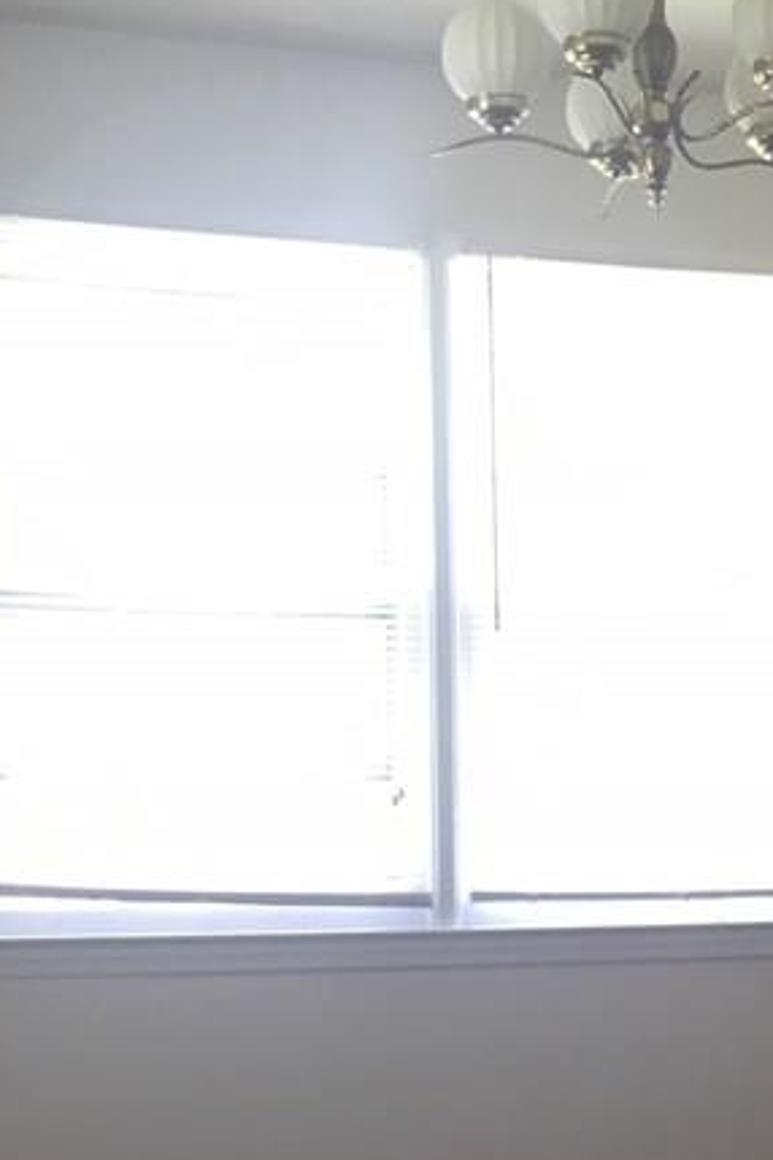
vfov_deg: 27.9
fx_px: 2319
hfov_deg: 18.6
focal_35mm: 72
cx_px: 711
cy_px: 763
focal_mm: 4.15
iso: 80
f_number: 2.2
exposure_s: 1/30
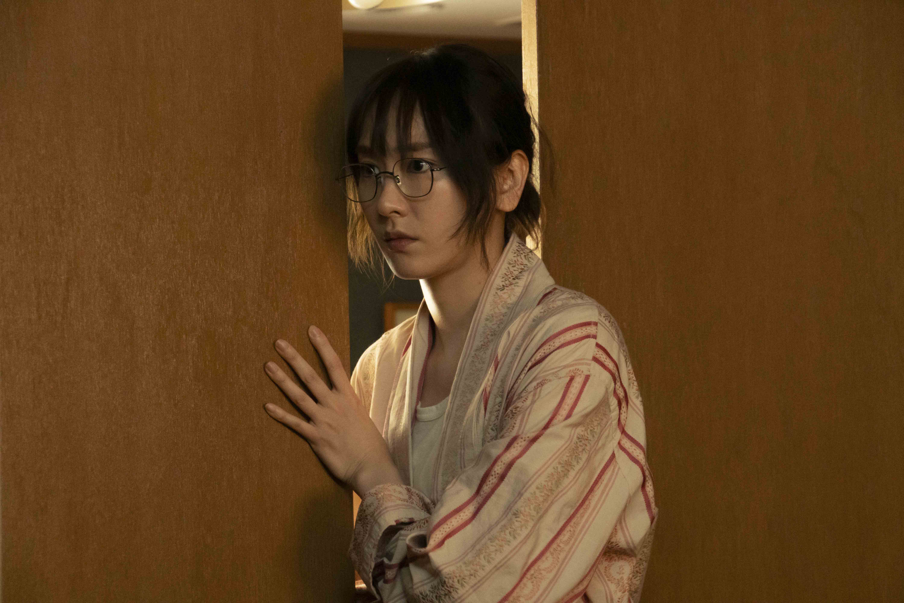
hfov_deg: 15.2
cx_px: 452
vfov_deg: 10.2
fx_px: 3390
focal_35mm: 135
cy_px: 302
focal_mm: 90
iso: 6400
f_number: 5.6
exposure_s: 1/100
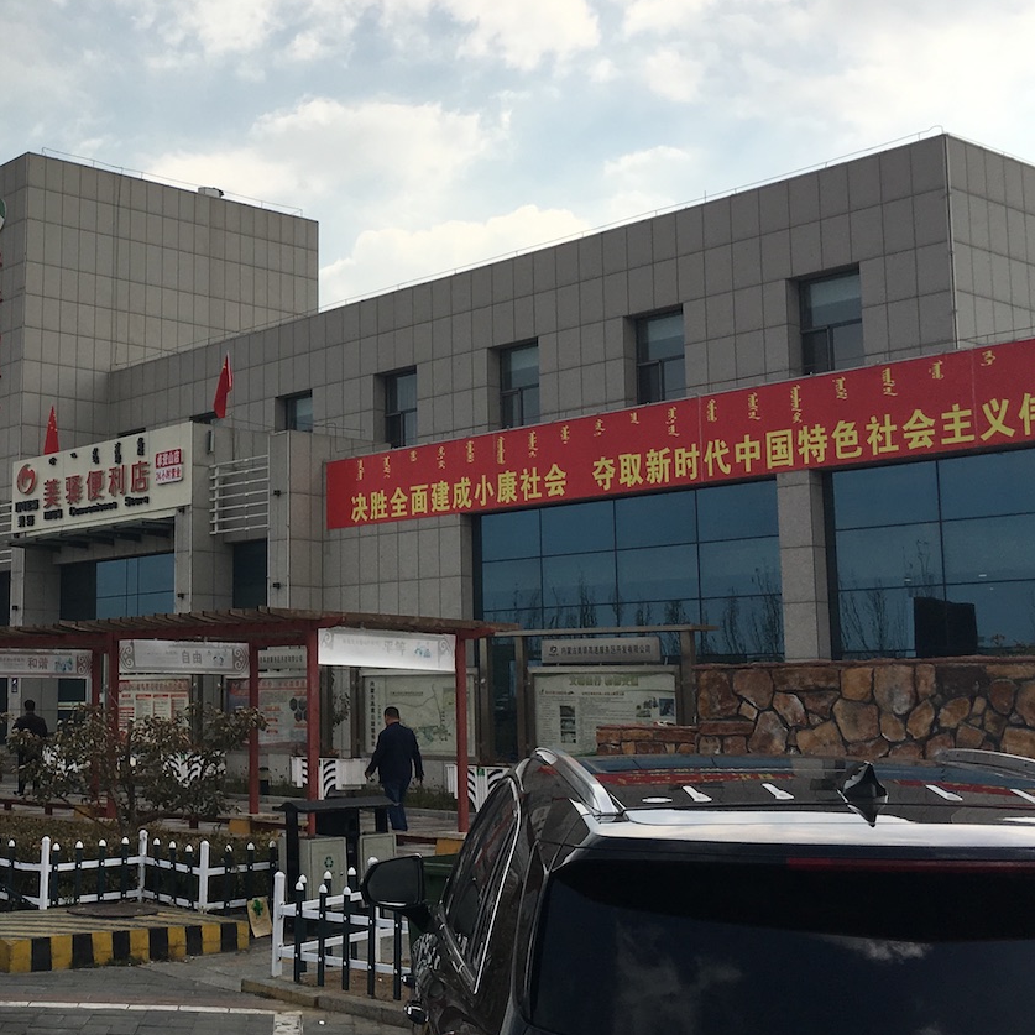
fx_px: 1658
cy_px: 467
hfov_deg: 33.0
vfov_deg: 34.7
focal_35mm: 49
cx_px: 116
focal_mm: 4.15
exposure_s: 1/1972
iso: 25
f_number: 2.2
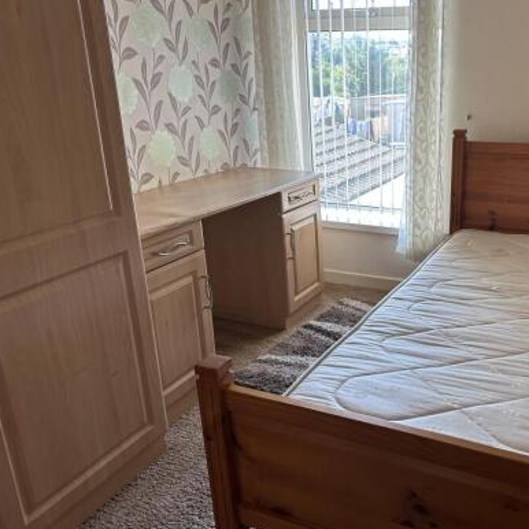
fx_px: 553
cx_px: 383
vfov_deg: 51.1
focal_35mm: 32
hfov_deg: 49.5
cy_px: 251
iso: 100
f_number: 1.78
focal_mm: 6.86
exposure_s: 1/121
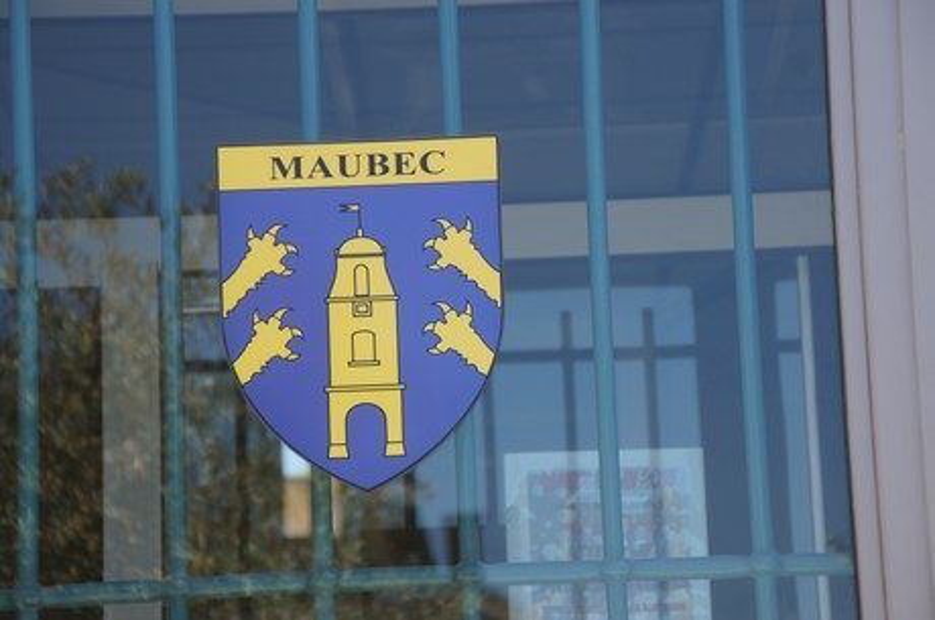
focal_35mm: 135
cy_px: 310
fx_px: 3500
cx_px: 468
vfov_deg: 10.1
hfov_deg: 15.2
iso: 100
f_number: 5.6
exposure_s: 1/160
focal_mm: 90
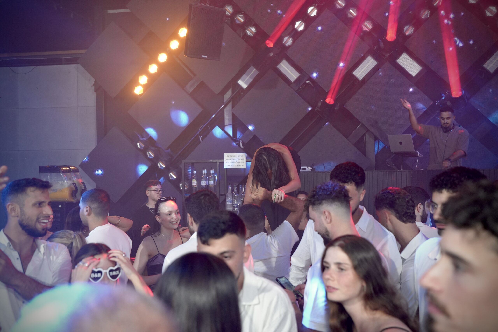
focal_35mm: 35
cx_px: 249
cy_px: 166
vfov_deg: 37.9
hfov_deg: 54.4
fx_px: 484
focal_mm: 35
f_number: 2.8
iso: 2500
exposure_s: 1/250
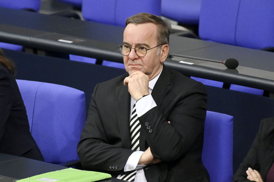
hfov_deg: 4.1
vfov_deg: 2.7
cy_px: 91
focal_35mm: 500
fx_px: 3803
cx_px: 137
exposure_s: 1/320
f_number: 5.6
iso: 10000
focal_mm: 500
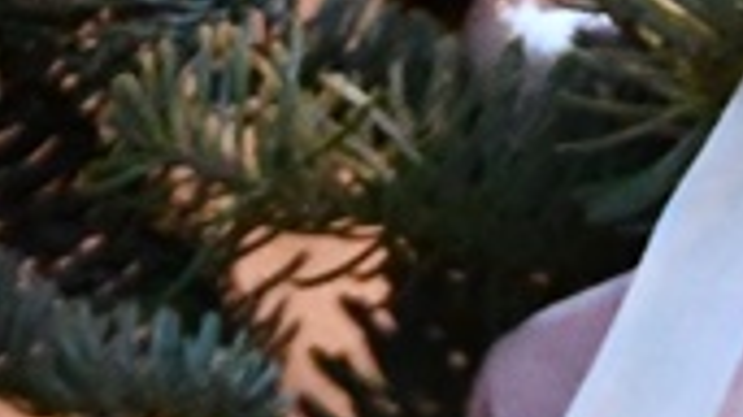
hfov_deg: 2.8
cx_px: 1143
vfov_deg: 1.6
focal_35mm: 770
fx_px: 15163
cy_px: 1594
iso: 11400
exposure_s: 1/125
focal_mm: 70
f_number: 5
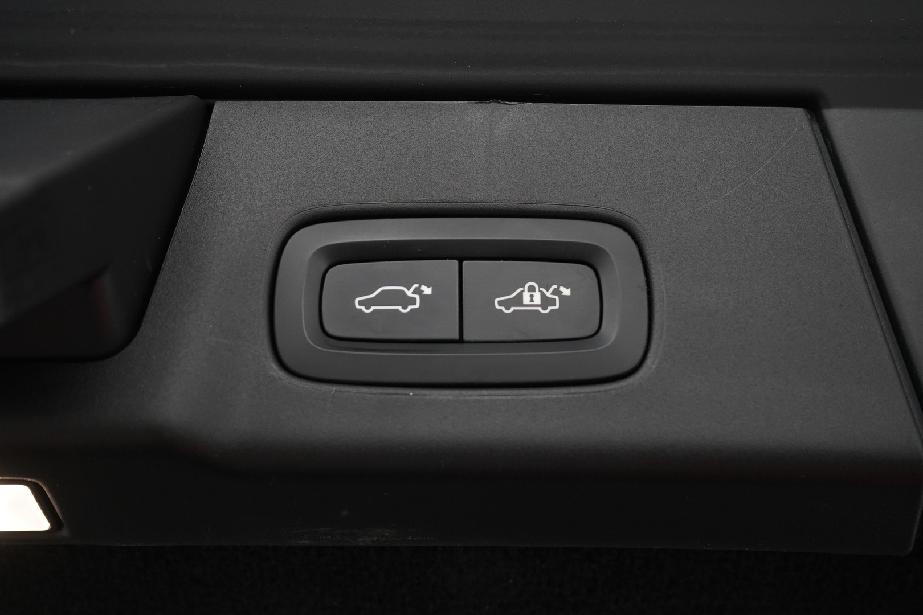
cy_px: 308
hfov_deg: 45.4
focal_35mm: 43
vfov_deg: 31.2
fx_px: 1102
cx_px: 462
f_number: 8
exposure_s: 1/80
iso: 4000
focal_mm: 43
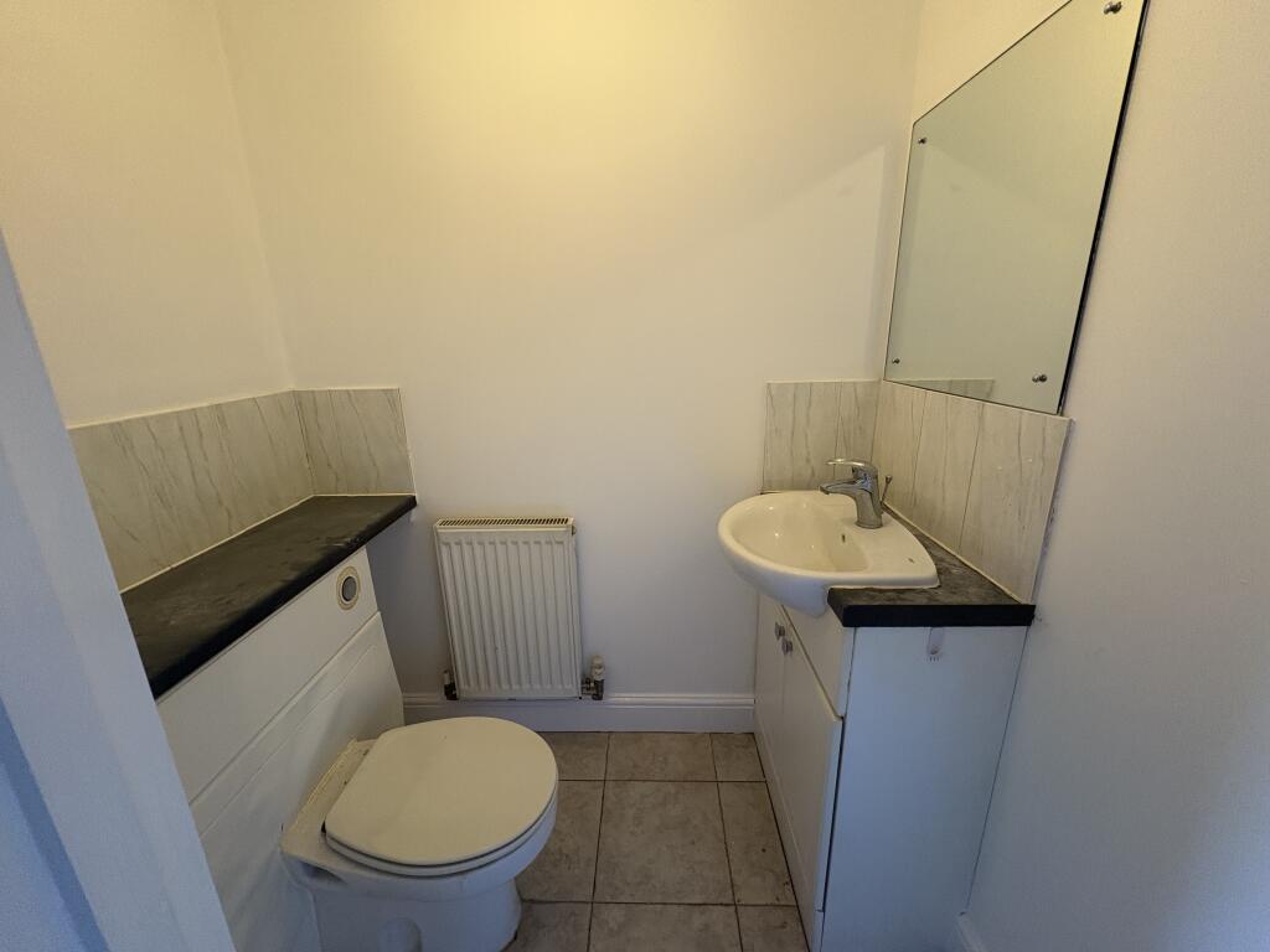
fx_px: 514
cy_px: 476
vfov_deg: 85.7
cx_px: 635
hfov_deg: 102.1
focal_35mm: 14
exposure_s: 1/50
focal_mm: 2.22
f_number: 2.2
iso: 250
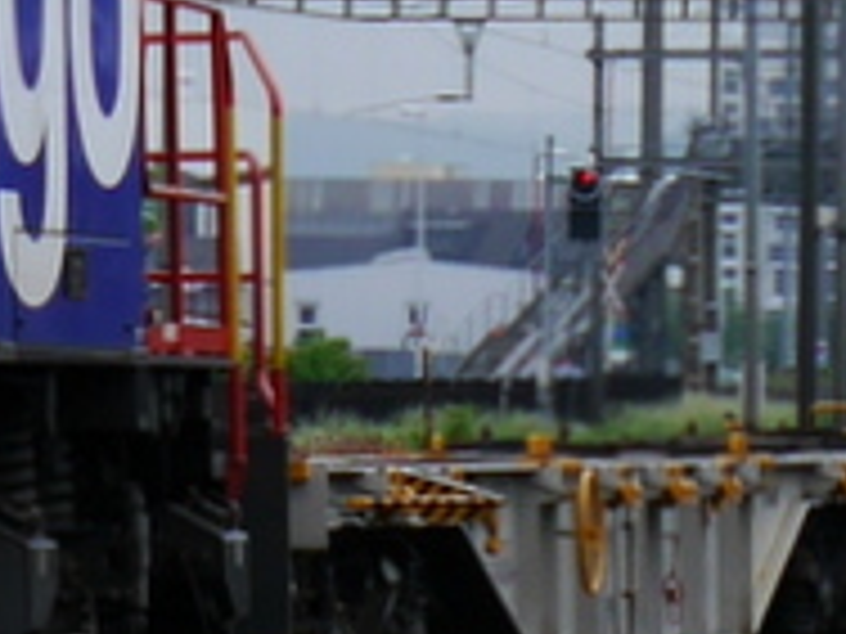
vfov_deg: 4.7
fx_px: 7796
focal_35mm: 319
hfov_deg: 6.1
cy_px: 63
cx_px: -796
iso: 160
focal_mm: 25
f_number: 5.6
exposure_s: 1/160
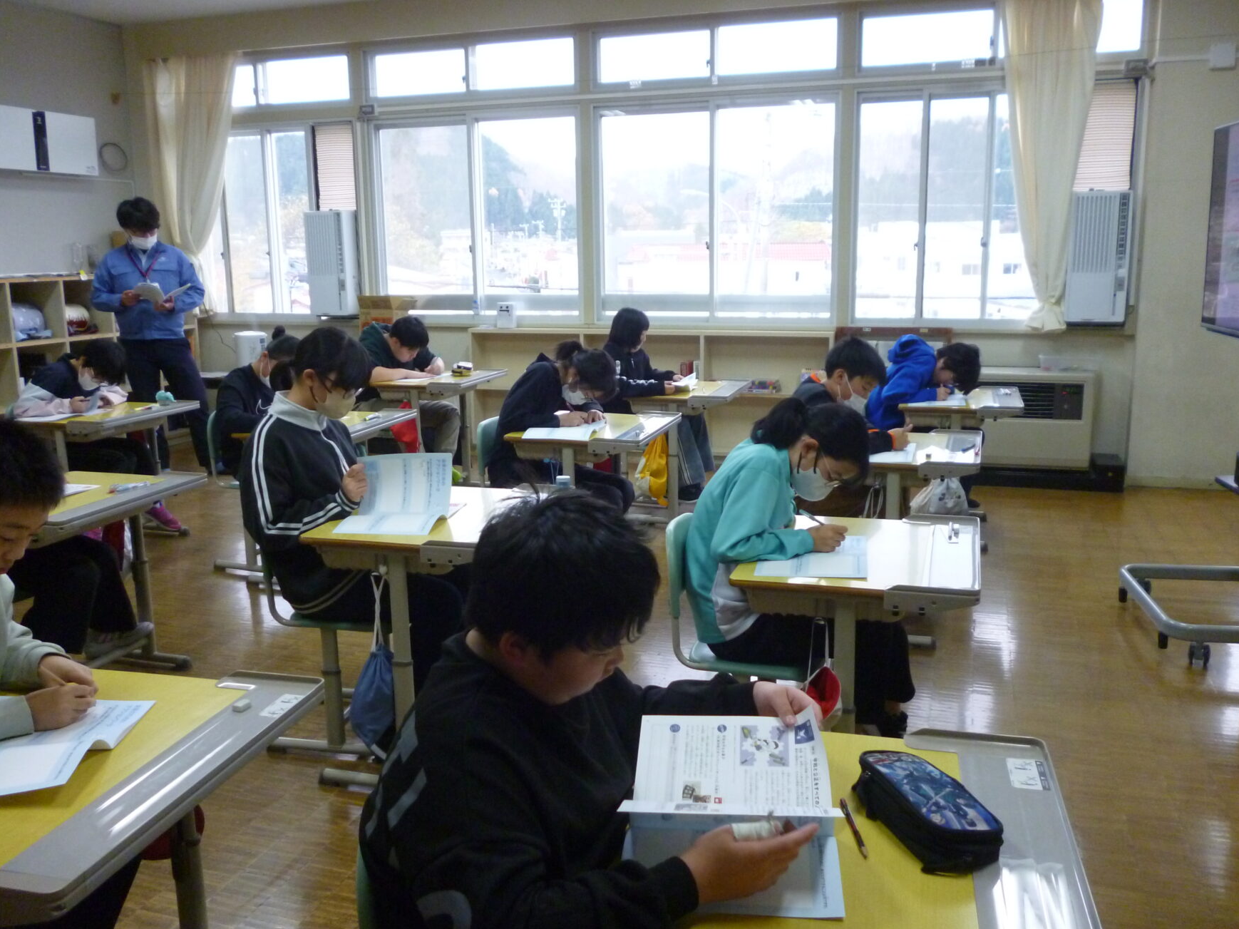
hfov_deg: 61.7
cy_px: 464
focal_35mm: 29
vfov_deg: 48.2
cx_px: 617
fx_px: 1038
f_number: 3.1
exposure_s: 1/40
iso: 400
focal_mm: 5
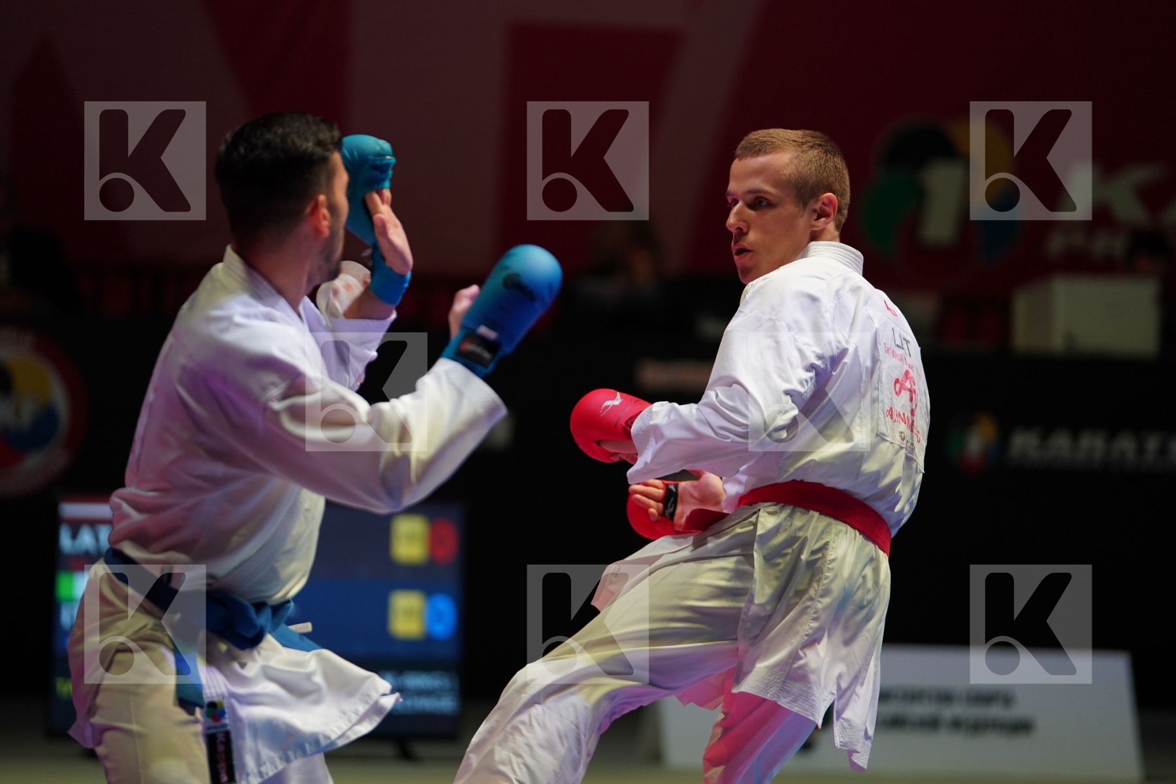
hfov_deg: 11.5
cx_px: 588
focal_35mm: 179
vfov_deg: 7.7
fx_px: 5847
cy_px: 392
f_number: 2.8
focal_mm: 179
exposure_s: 1/1000
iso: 1250
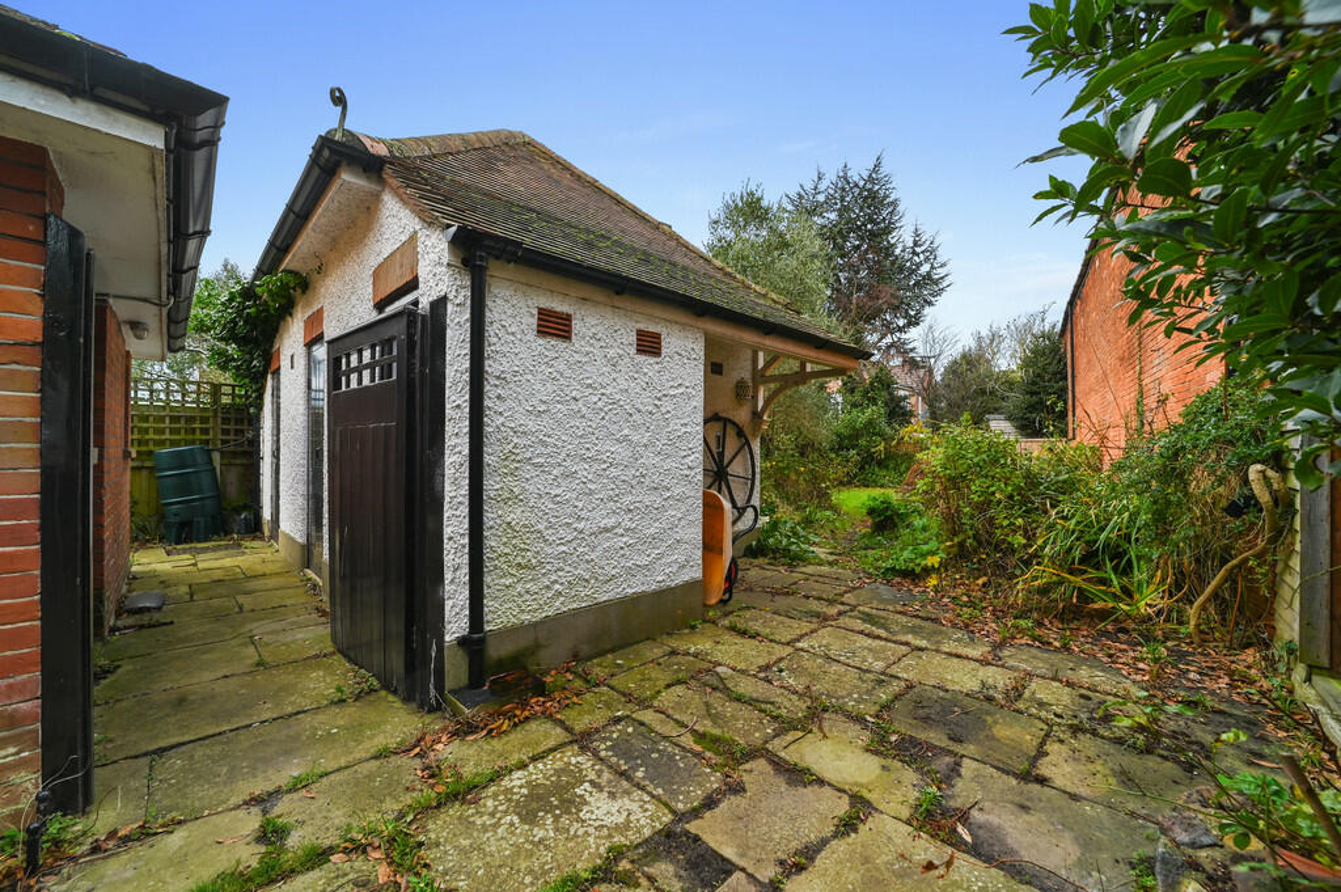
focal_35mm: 14
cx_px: 670
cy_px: 446
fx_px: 521
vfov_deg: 81.1
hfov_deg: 104.3
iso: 400
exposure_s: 1/250
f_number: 8
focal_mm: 14
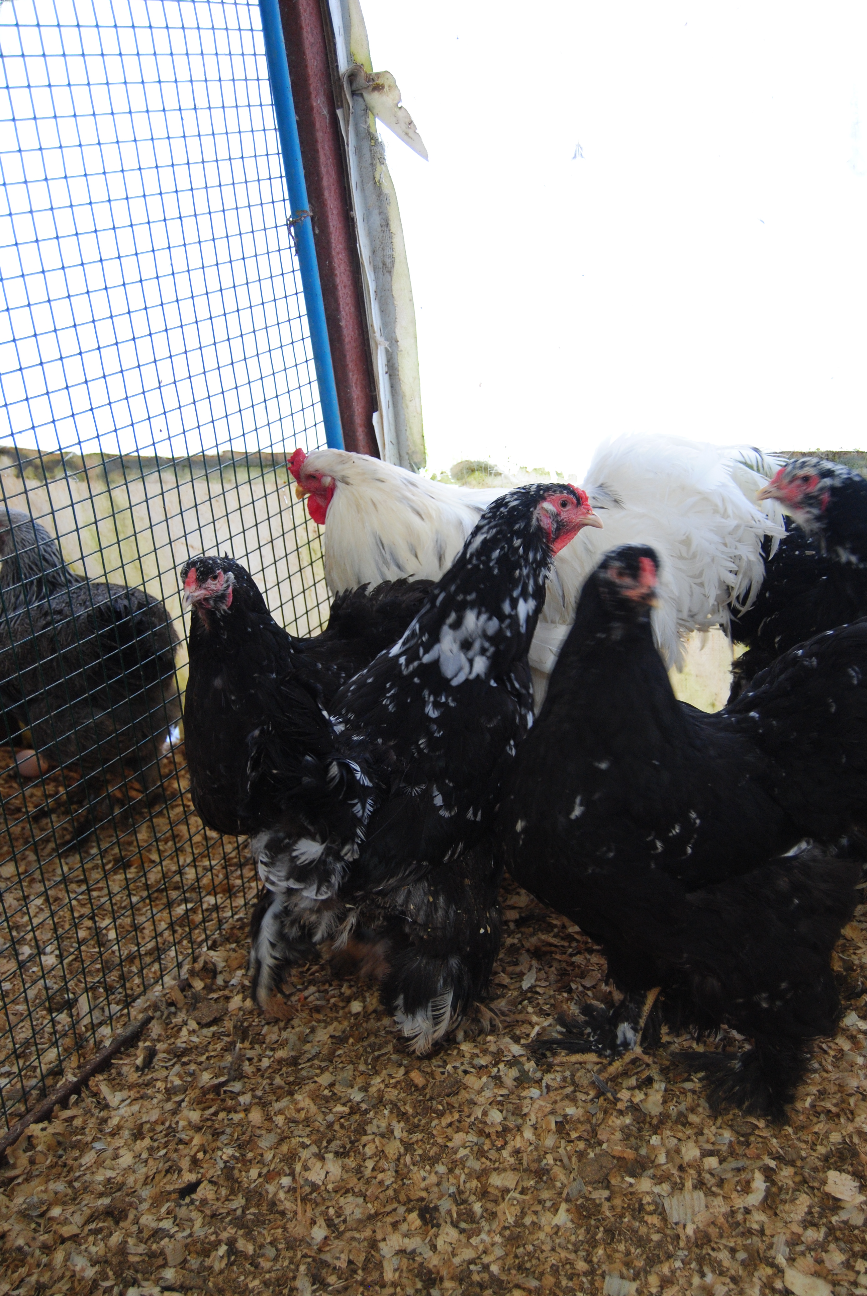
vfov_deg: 49.5
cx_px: 434
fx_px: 1405
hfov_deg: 34.3
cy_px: 648
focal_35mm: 39
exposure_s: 1/60
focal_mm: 26
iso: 400
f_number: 4
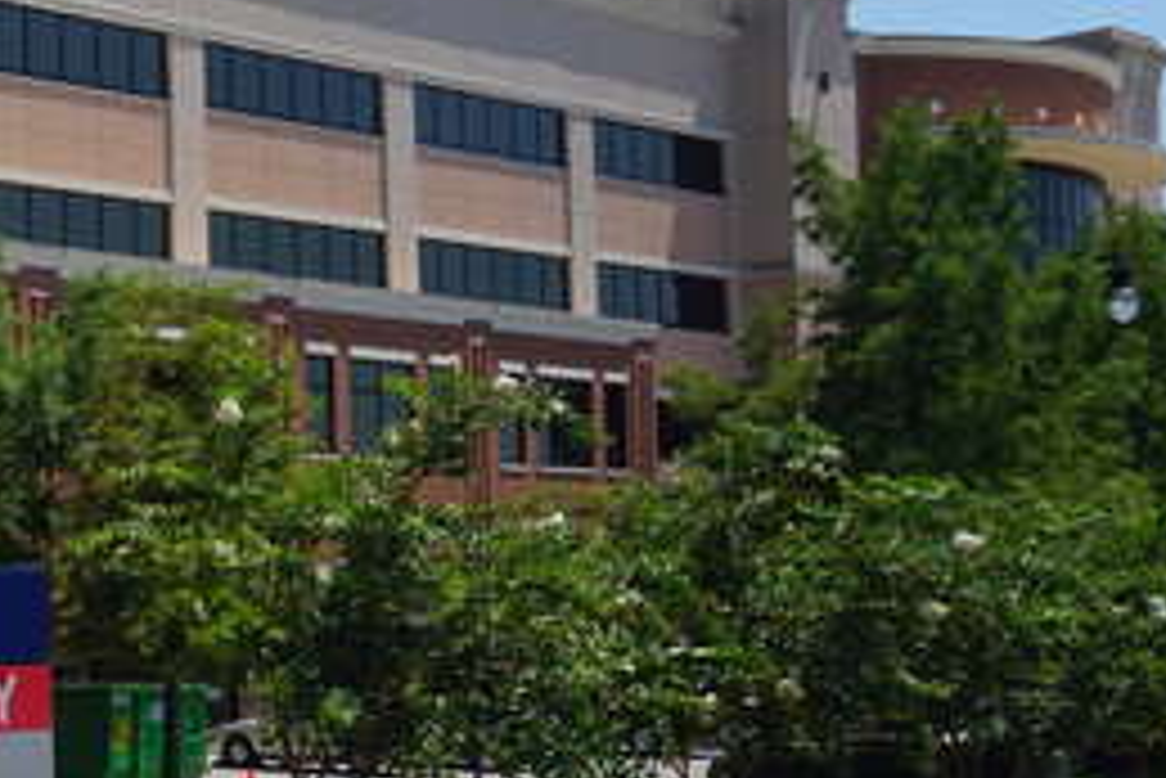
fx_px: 2398
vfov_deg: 18.4
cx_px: -437
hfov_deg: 23.4
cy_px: 443
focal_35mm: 74
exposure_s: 1/160
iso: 100
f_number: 11
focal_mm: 16
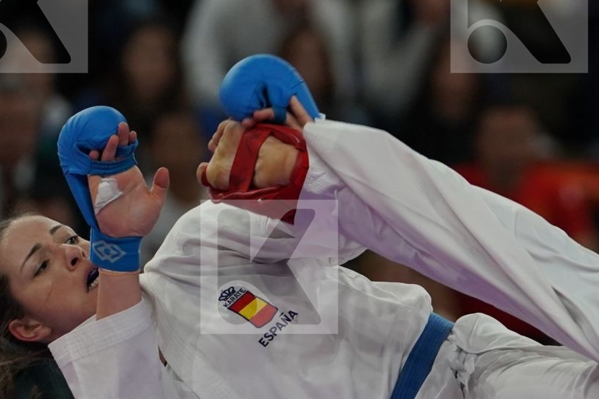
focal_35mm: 634
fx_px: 10546
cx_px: 519
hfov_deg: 3.3
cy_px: 267
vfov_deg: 2.2
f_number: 2.8
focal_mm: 191
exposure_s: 1/1000
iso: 1000
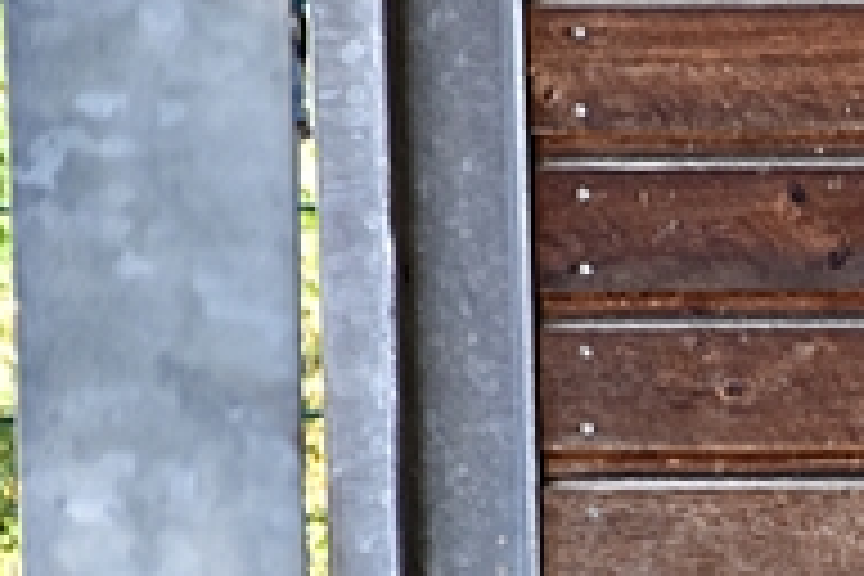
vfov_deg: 2.0
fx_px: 16311
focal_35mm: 680
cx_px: 1894
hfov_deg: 3.0
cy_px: 929
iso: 400
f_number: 6.3
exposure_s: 1/160
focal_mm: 85
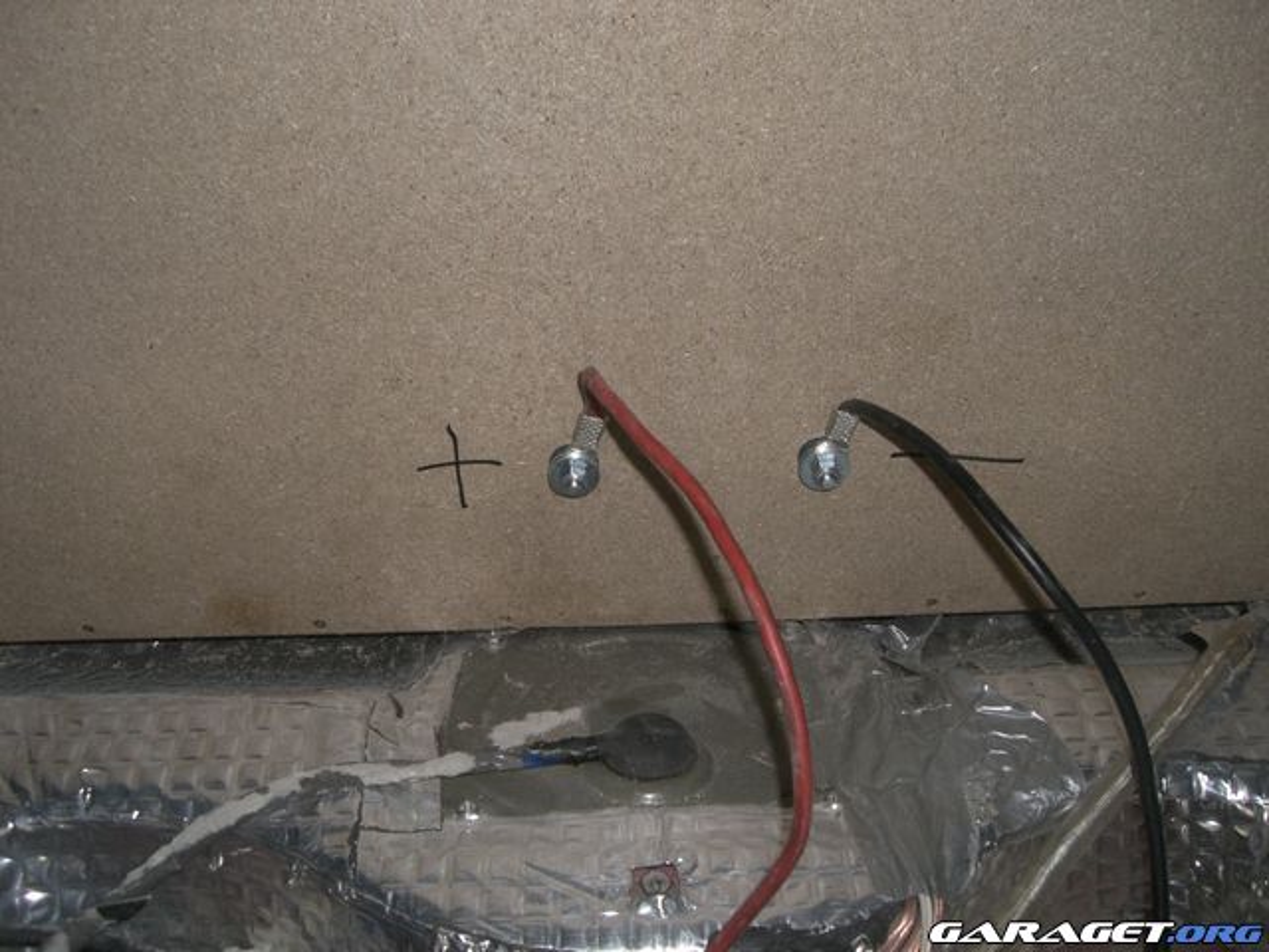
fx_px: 1393
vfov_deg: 37.7
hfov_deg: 49.0
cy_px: 476
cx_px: 634
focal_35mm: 38
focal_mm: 6.2
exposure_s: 1/60
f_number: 2.7
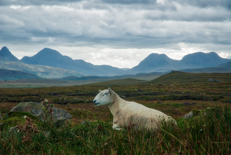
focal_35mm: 105
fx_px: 675
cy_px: 78
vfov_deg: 13.1
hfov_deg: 19.4
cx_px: 116
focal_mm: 70
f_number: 6.3
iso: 100
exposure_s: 1/100
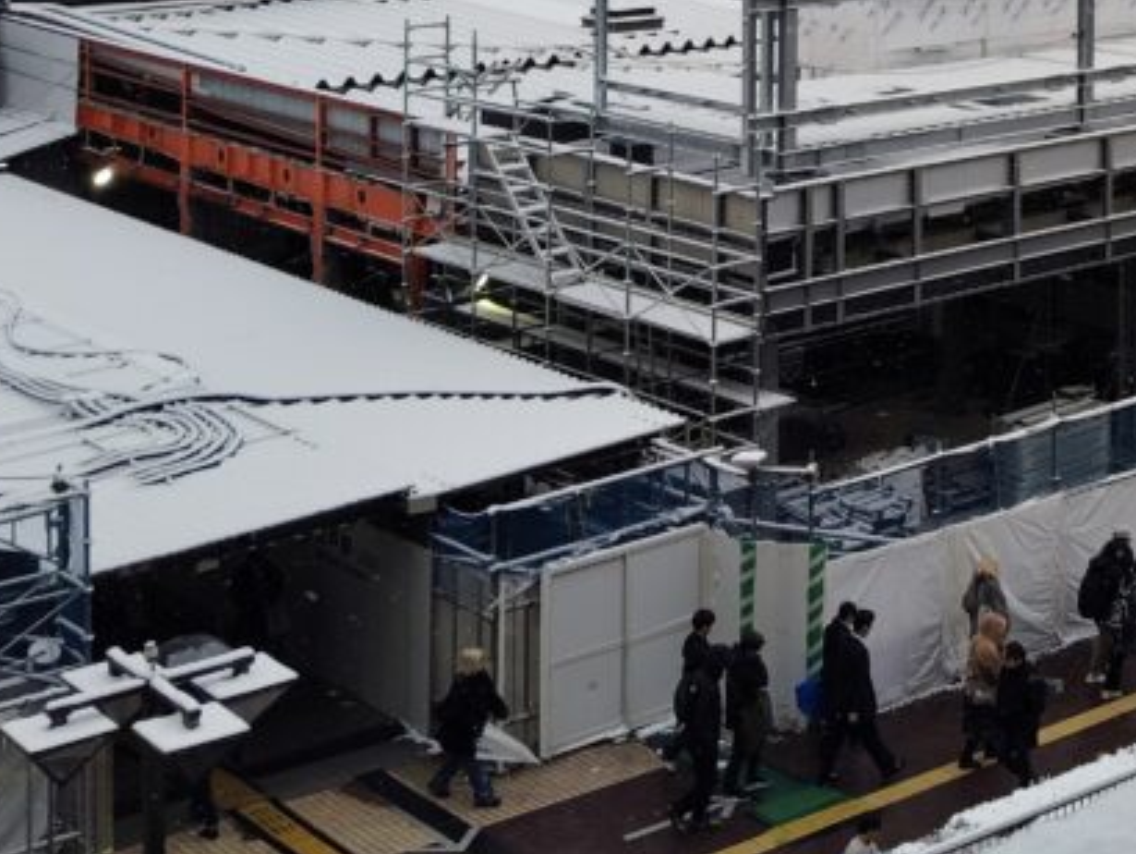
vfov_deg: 19.6
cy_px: -204
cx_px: 1244
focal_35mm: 70
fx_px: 2299
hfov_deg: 25.7
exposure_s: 1/324
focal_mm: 4.22
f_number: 1.8
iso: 50
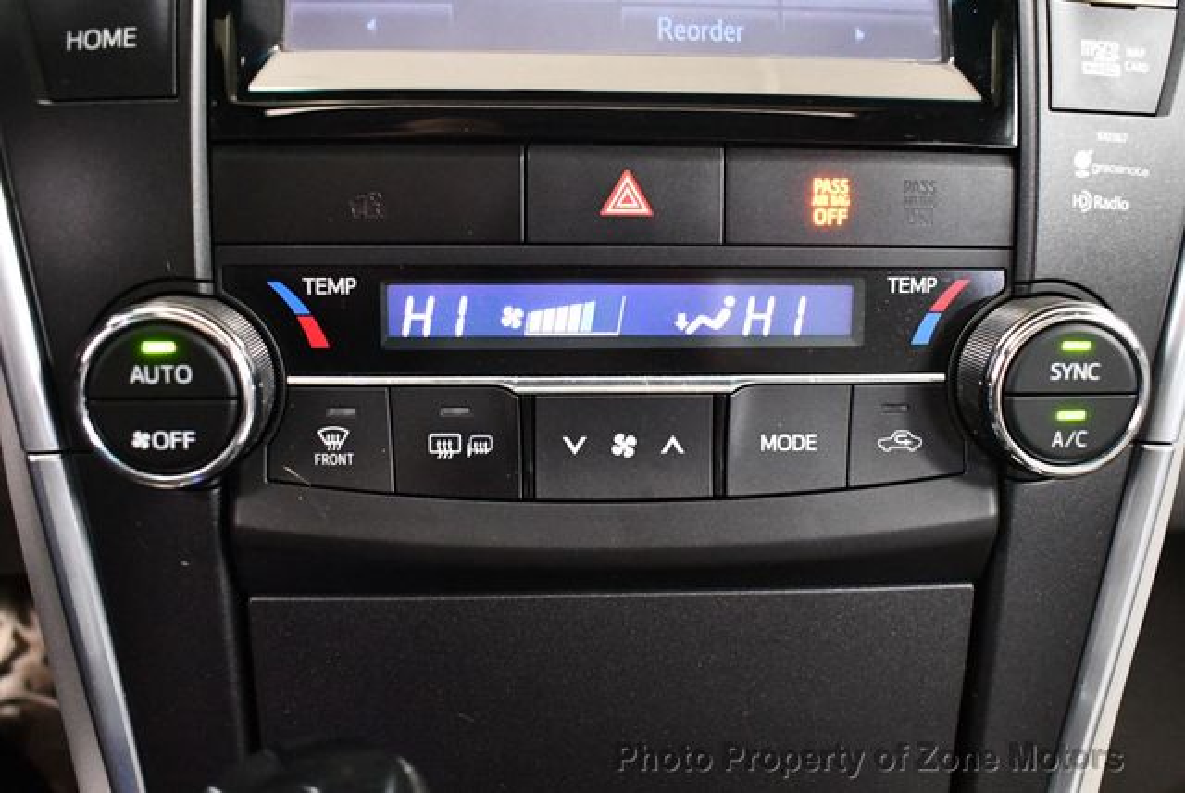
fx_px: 1186
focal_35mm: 36
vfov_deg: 36.9
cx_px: 592
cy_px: 396
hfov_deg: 53.1
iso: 6400
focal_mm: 18
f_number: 3.5
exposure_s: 1/60
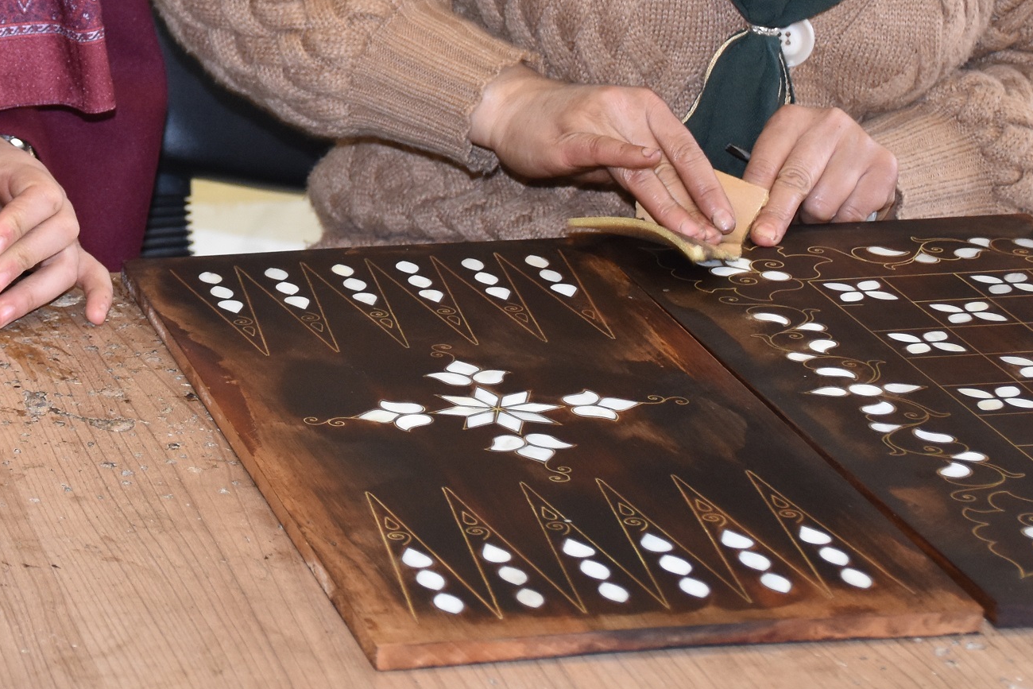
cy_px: -97
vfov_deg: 11.1
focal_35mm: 121
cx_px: 234
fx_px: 3477
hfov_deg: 16.8
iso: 900
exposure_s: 1/60
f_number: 4.2
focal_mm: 35
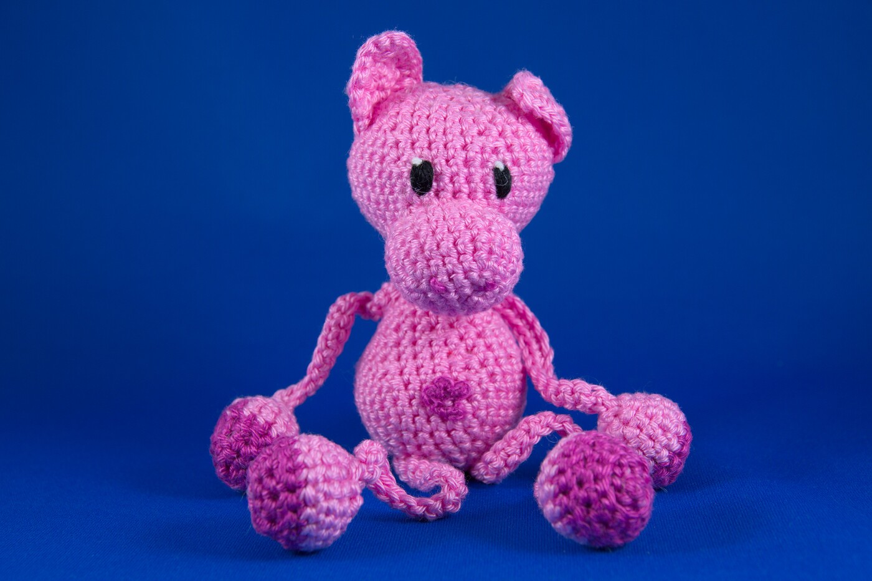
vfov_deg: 22.6
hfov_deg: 33.4
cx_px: 436
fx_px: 1453
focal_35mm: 60
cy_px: 290
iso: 200
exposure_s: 1/13
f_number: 8
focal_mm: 40
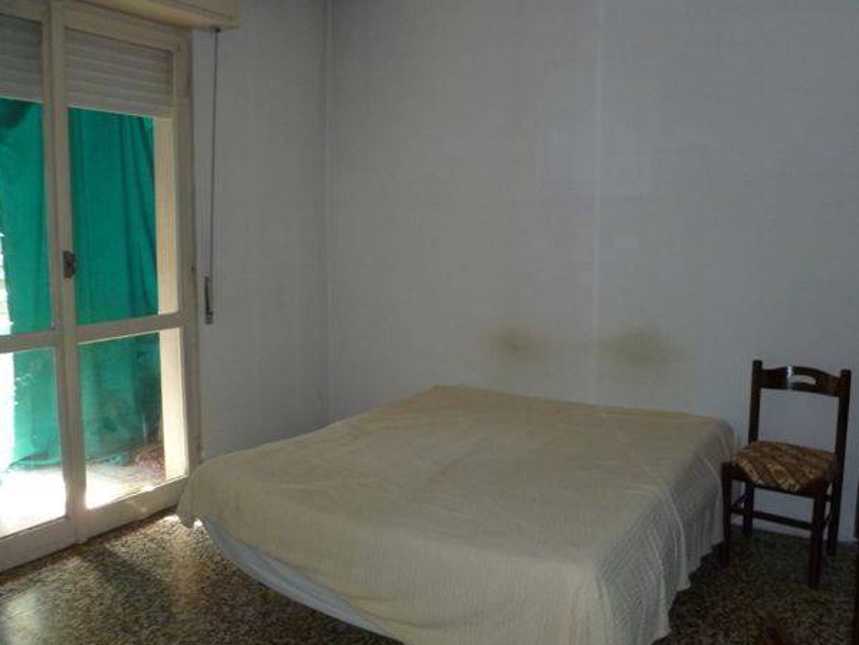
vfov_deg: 46.8
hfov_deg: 59.9
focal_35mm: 30
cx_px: 453
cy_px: 307
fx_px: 745
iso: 250
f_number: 3.3
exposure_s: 1/30
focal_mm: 5
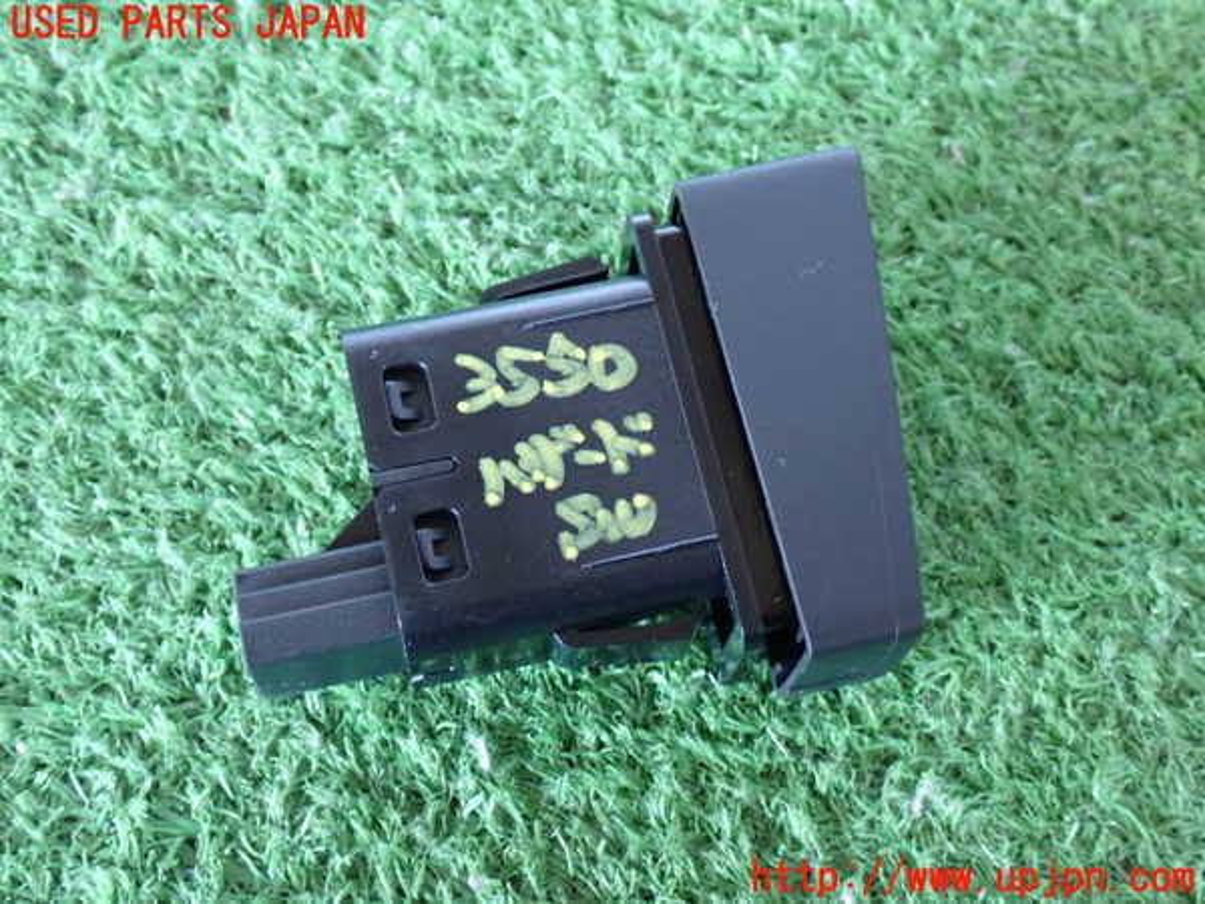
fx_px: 1741
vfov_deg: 29.1
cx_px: 602
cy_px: 452
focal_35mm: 50
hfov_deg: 38.2
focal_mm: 9.01
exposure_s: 1/15
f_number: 3.2
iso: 800
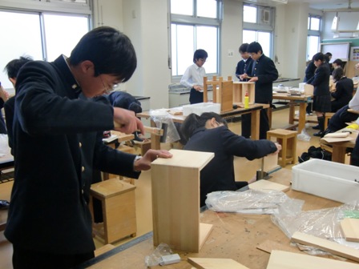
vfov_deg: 41.8
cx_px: 180
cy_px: 134
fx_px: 353
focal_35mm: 34
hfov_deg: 54.0
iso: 200
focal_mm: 6.1
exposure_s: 1/60
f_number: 3.6
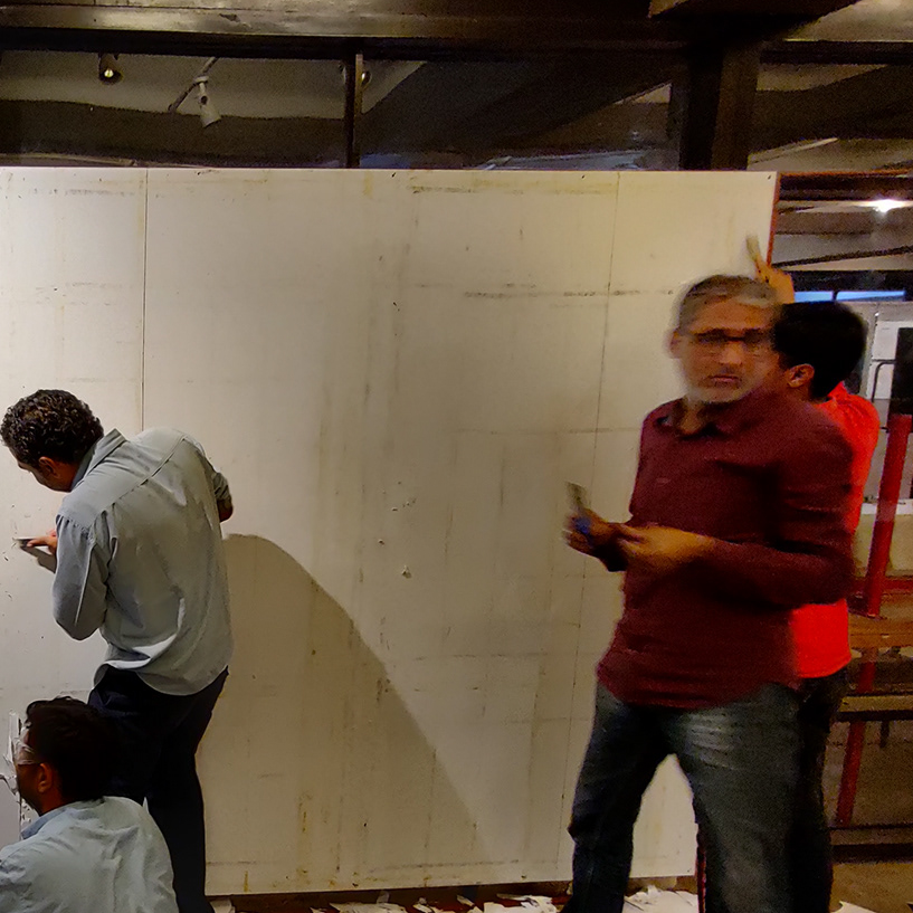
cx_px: 0
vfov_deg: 58.7
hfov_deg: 48.6
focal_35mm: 27
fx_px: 806
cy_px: 539
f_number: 2.2
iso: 400
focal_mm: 2.25
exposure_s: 1/50
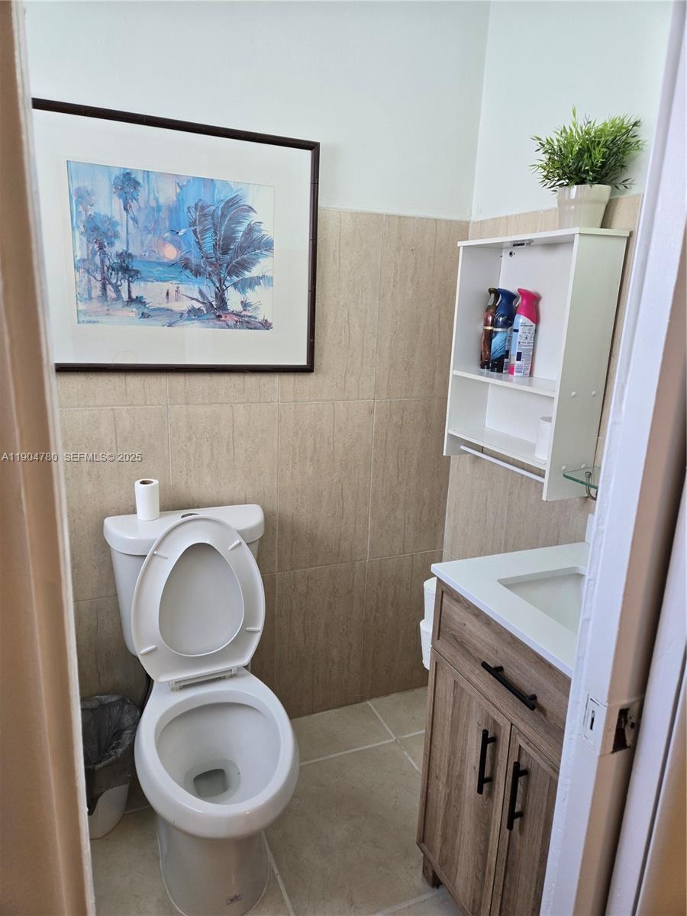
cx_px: 344
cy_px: 458
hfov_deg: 58.9
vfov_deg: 73.9
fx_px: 609
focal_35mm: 23
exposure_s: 1/120
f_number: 1.8
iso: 100
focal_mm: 5.4
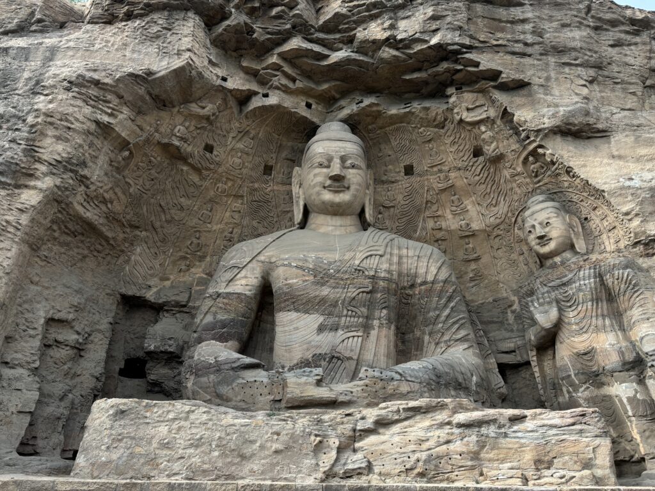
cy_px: 246
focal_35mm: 26
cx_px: 328
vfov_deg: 53.1
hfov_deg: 67.3
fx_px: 492
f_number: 1.6
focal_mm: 5.96
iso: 50
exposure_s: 1/726
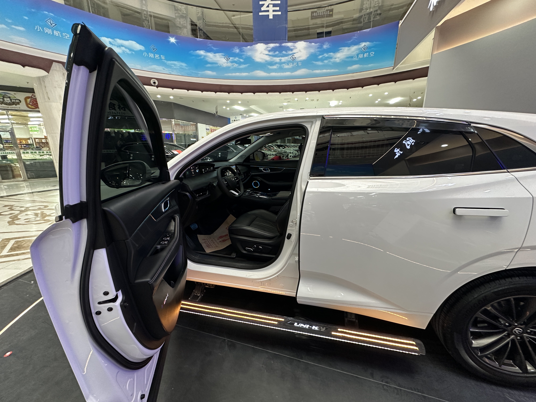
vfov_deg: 85.7
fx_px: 217
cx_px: 268
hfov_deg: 102.1
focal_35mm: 14
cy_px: 201
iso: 250
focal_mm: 2.22
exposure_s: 1/99
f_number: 2.2
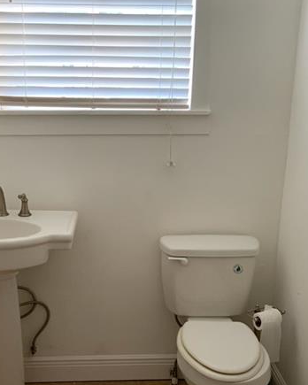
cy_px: 223
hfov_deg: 30.2
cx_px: 120
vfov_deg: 37.2
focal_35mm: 50
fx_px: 570
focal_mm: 3
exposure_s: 1/60
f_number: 1.8
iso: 50
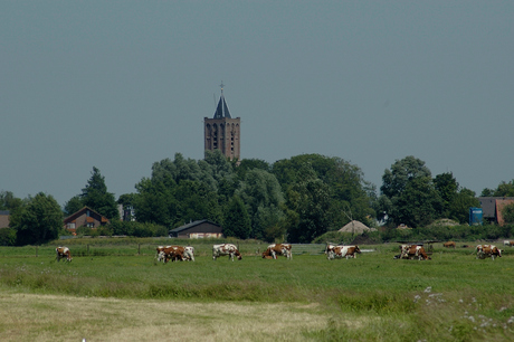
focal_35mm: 450
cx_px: 257
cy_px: 171
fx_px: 6420
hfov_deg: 4.6
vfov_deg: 3.1
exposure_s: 1/1000
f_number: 8
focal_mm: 300
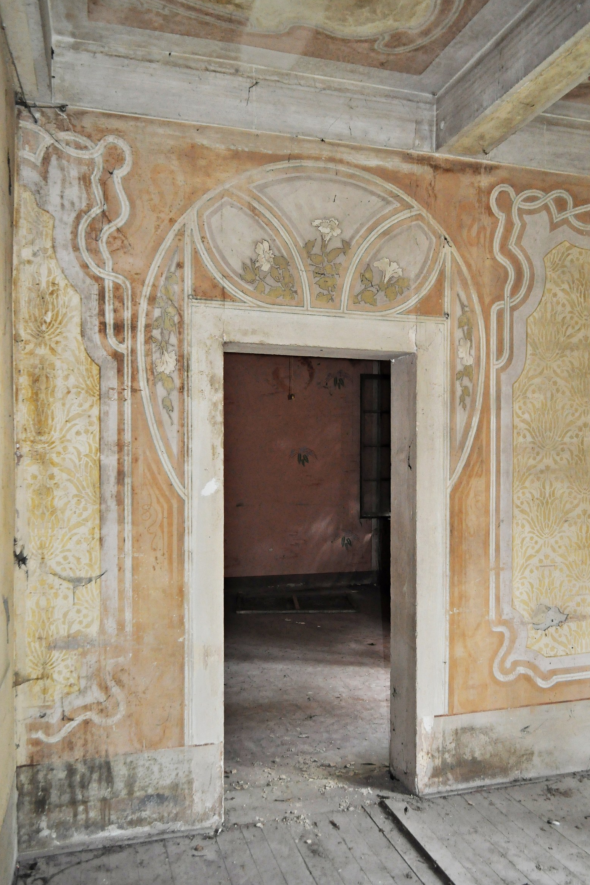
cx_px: 302
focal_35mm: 31
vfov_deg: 60.3
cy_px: 453
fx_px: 762
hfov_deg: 42.3
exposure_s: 1/60
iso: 800
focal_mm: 20
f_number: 3.8
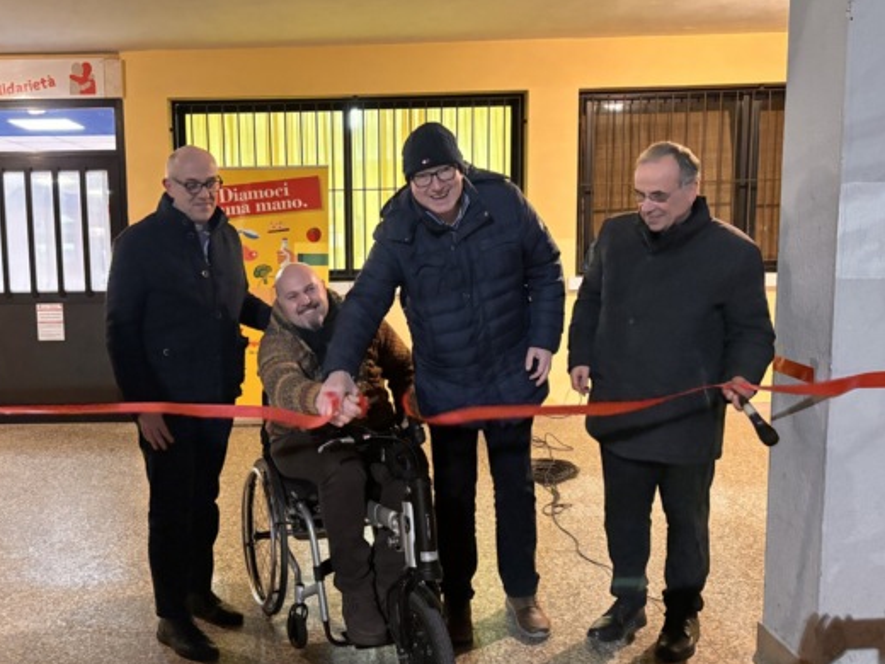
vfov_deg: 41.8
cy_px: 359
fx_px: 869
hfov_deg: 53.5
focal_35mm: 34
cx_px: 349
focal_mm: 5.96
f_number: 1.6
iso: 800
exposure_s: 1/25
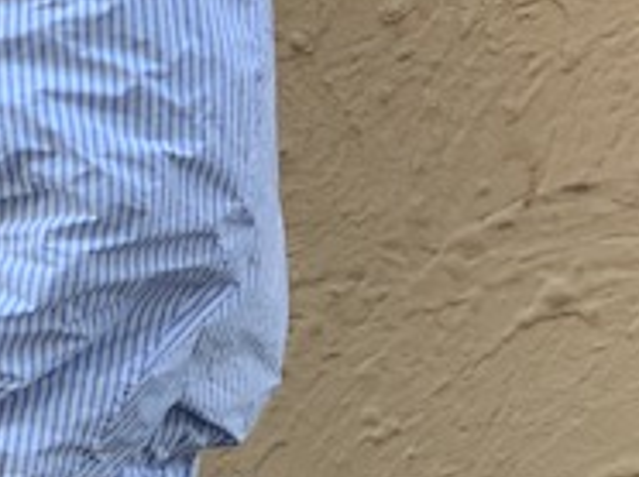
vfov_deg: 8.2
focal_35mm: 179
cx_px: 7
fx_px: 3300
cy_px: -3
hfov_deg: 11.0
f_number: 2.4
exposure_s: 1/122
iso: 40
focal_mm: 6
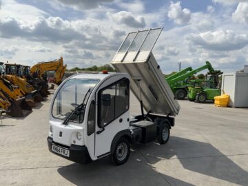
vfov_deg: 48.2
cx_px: 124
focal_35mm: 29
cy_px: 93
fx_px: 208
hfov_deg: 61.7
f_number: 1.8
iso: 16
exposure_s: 1/4065
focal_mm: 3
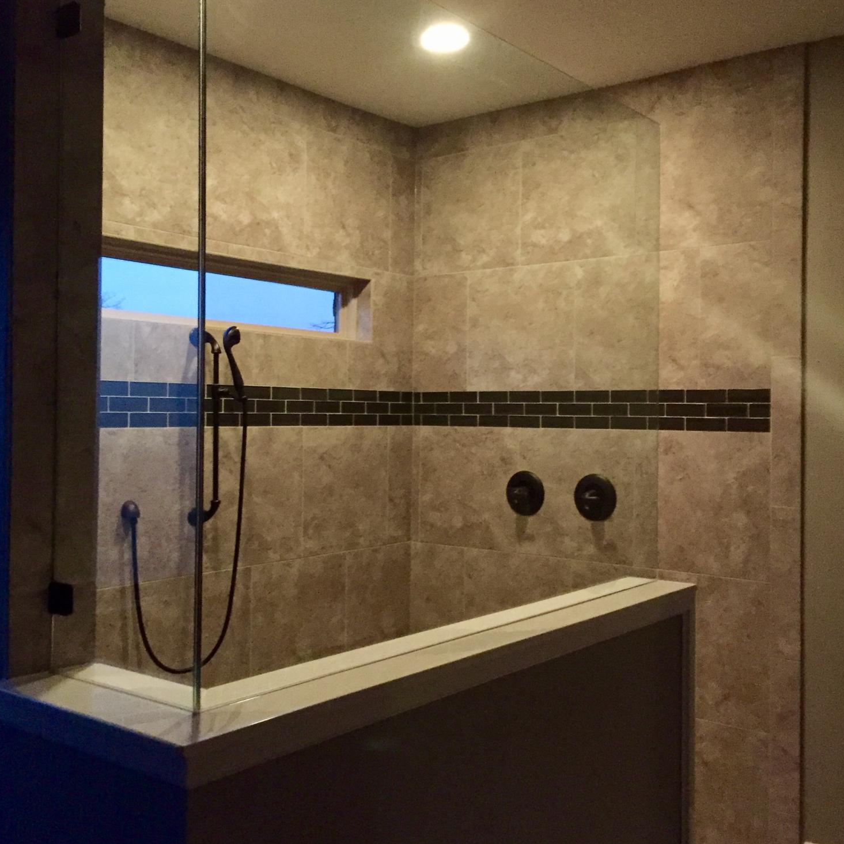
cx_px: 418
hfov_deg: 47.2
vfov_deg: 47.2
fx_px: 965
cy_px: 401
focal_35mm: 35
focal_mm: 4.15
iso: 800
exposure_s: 1/15
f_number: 2.2
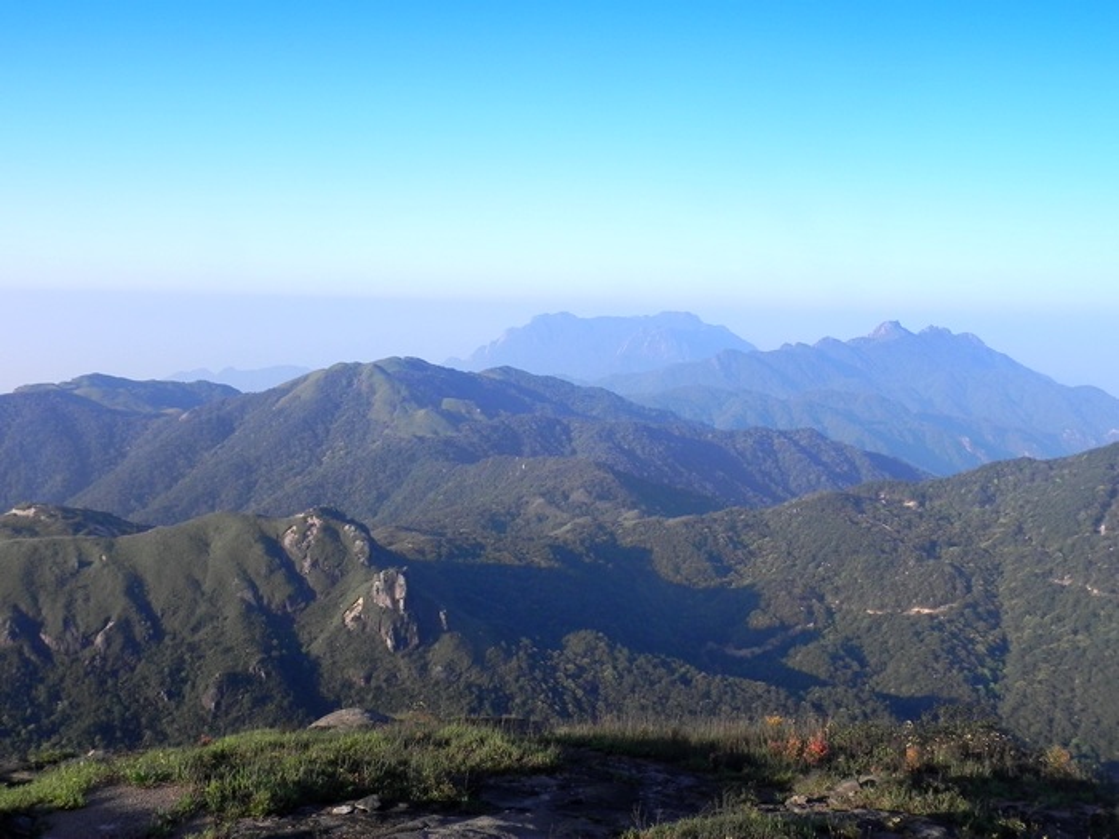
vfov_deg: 38.7
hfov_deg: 50.1
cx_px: 560
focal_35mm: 37
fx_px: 1196
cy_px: 420
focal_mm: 6.6
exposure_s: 1/307
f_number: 5.6
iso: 160
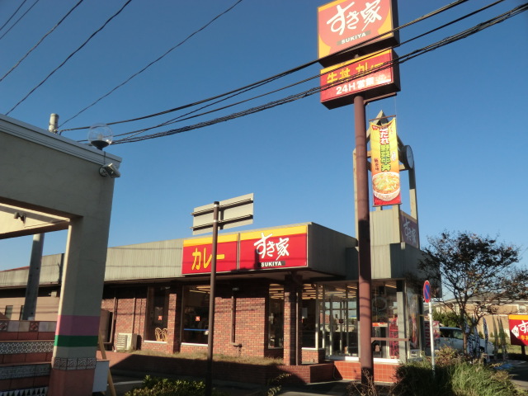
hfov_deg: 61.7
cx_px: 264
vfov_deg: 48.2
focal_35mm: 29
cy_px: 198
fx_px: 442
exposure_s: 1/200
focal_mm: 5.2
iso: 80
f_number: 7.9
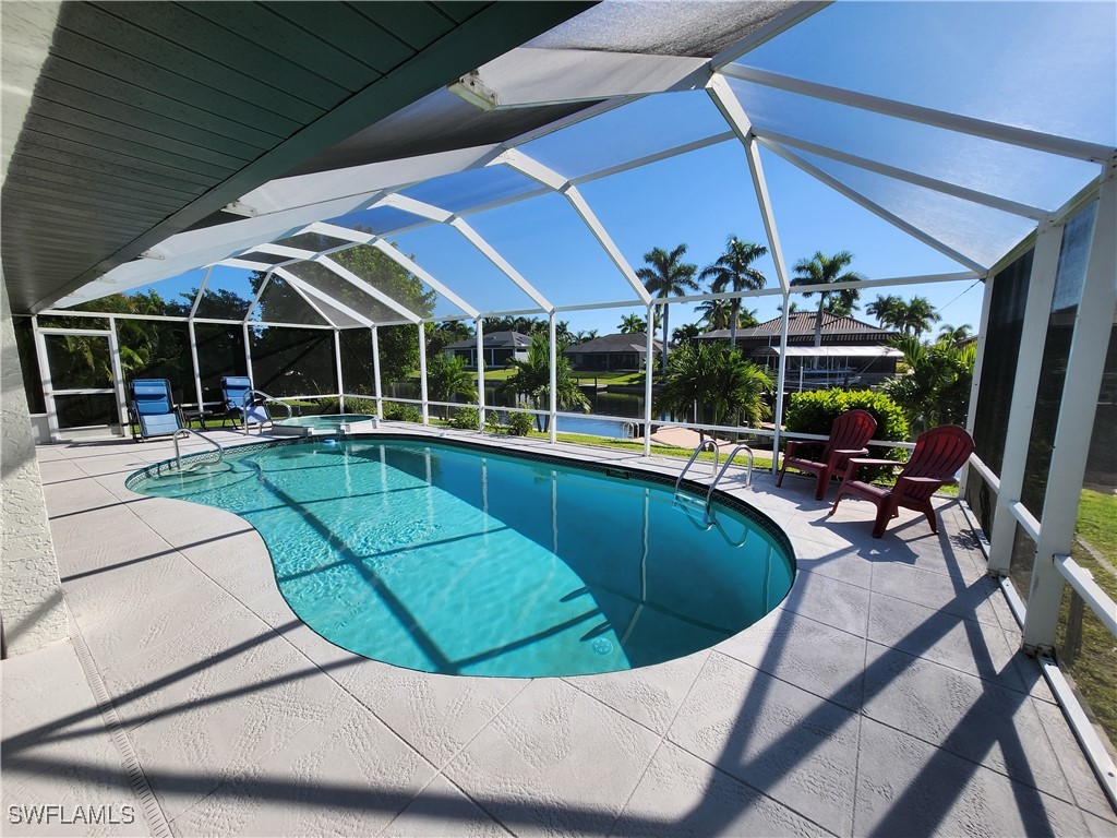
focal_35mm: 13
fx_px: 419
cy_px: 419
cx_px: 558
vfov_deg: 89.9
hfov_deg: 106.2
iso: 32
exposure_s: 1/848
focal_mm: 1.74
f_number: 2.2
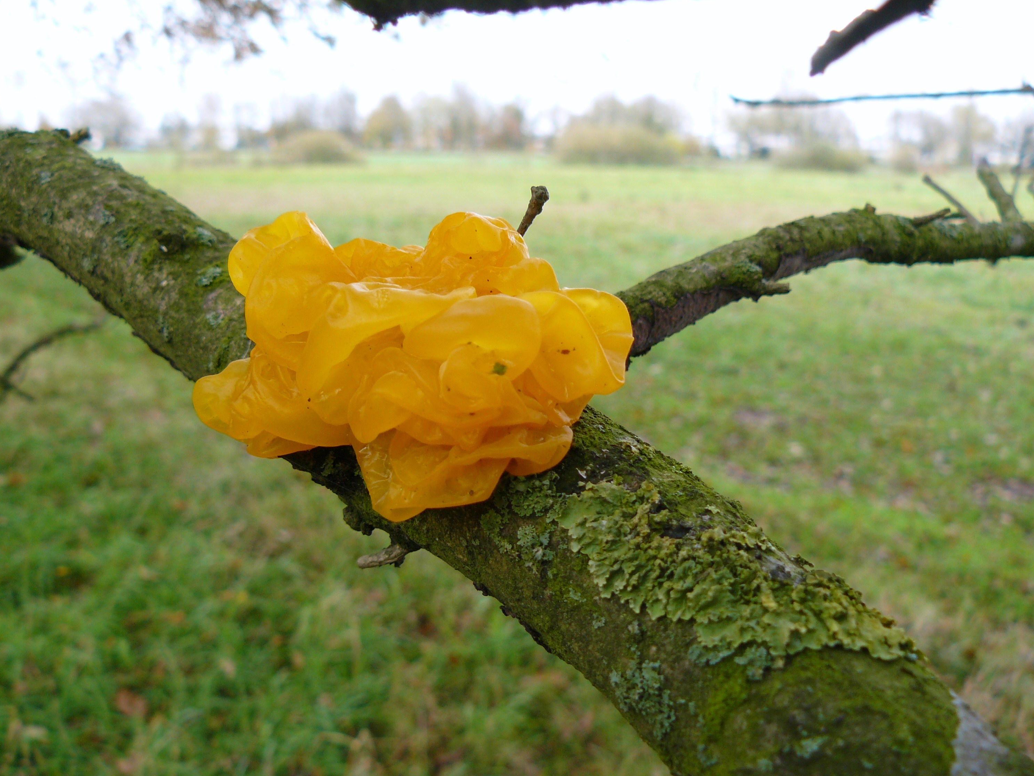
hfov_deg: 50.1
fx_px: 1105
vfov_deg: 38.7
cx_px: 522
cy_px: 387
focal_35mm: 37
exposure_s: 1/60
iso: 100
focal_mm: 6
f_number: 2.8
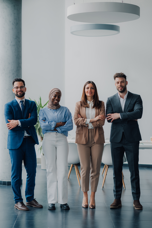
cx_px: 76
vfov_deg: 23.9
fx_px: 538
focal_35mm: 85
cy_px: 114
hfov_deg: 16.1
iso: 160
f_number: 2.5
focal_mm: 85
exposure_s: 1/250
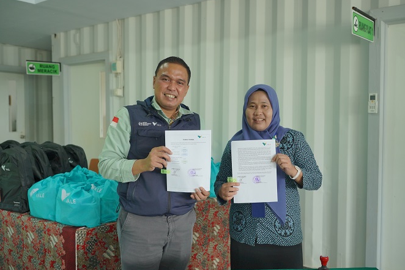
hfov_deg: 51.9
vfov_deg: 35.9
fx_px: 416
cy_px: 140
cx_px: 214
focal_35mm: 37
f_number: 2.8
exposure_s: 1/250
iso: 1250
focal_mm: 35
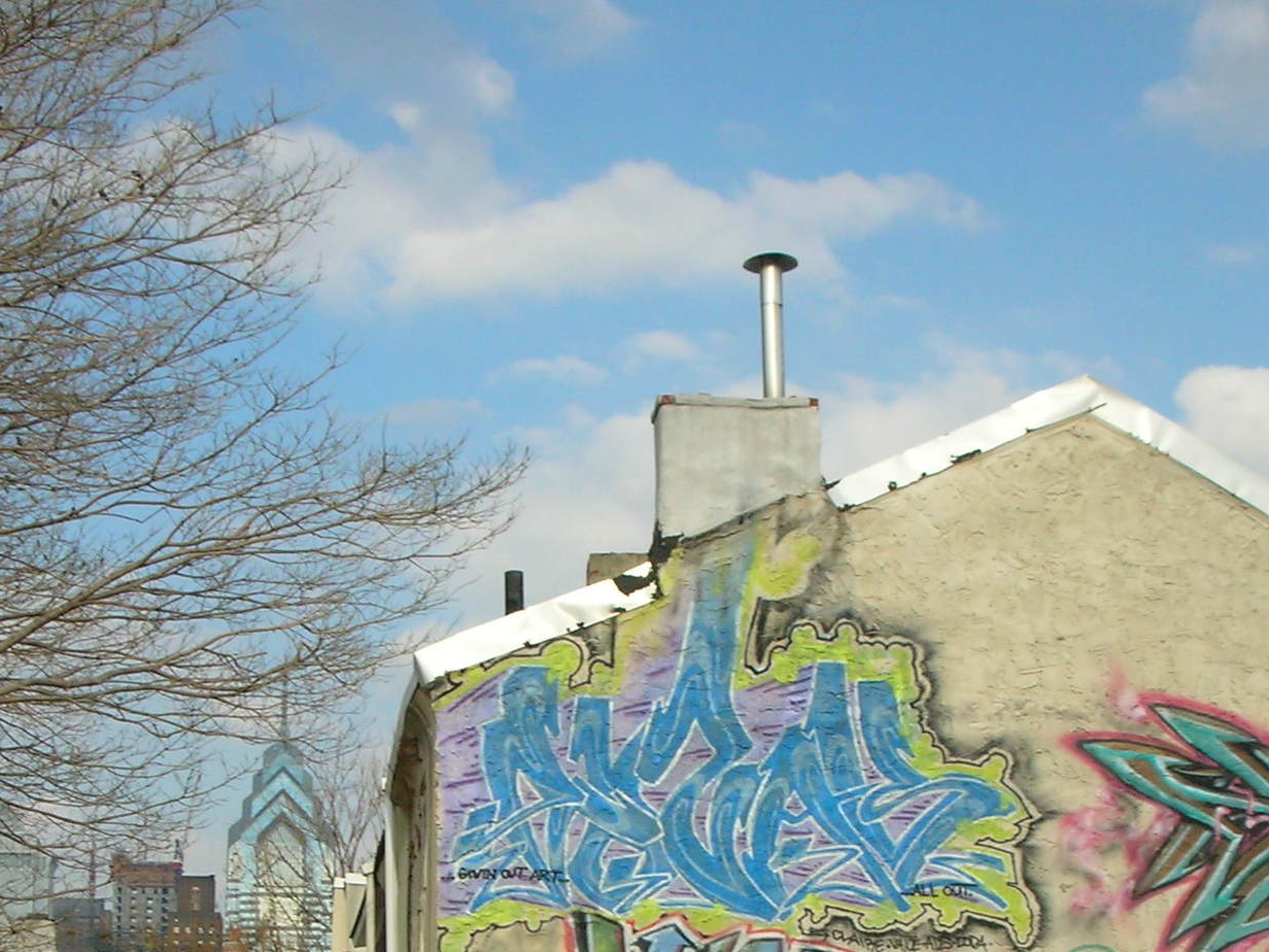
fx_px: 2603
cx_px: 619
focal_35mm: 71
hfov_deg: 27.4
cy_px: 941
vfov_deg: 20.1
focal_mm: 5.8
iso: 50
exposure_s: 1/110
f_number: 8.5
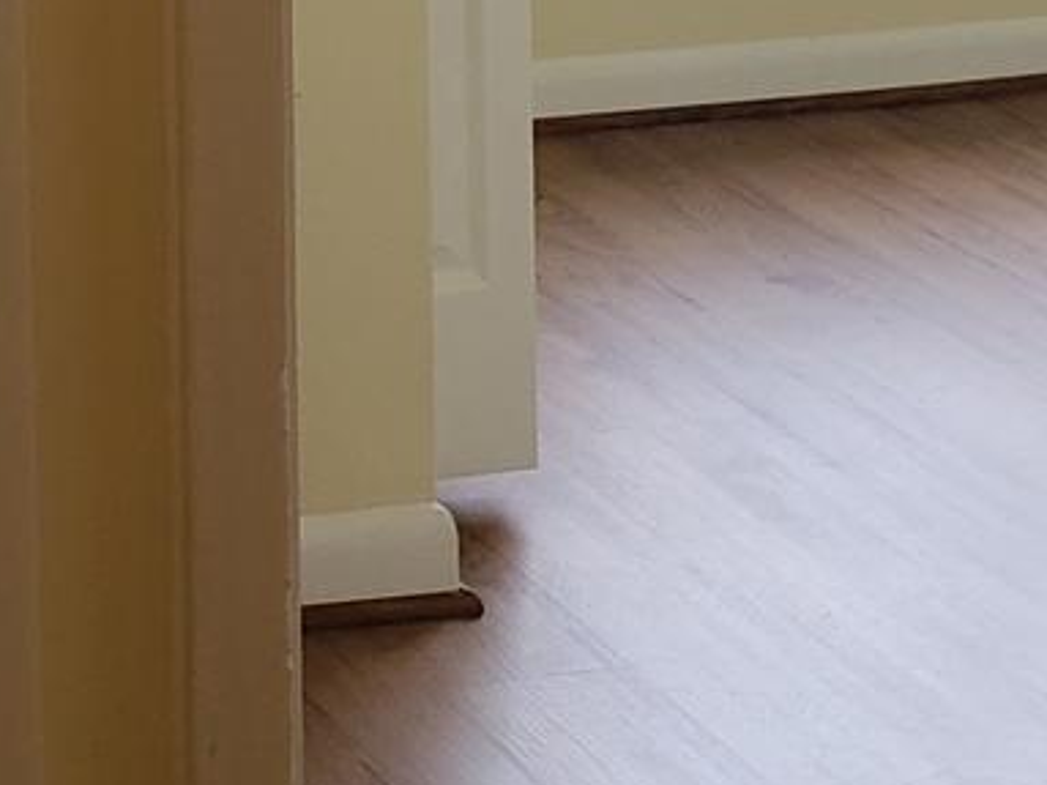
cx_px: 306
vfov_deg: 10.3
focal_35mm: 139
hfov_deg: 14.2
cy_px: -380
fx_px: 4203
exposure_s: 1/120
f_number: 2.4
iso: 80
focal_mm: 4.3
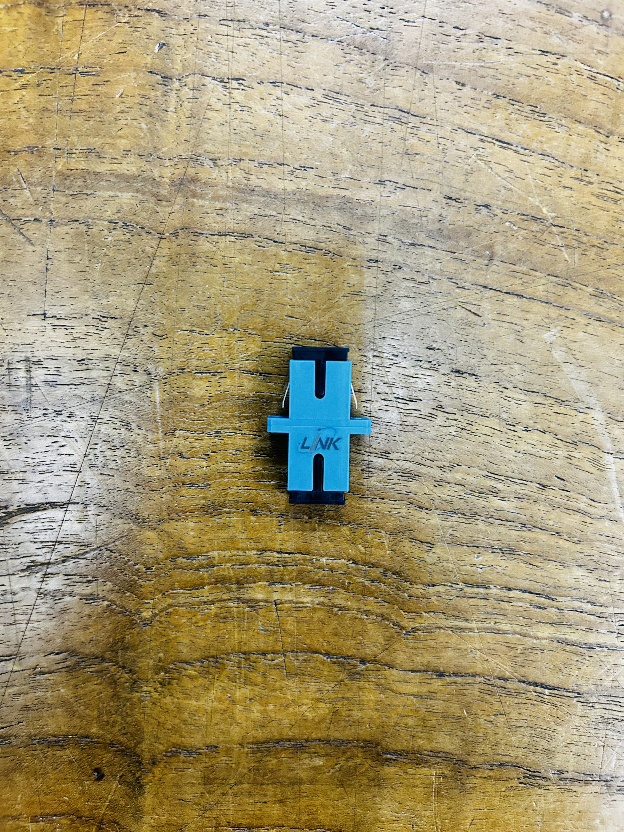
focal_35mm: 26
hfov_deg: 53.1
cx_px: 312
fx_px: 625
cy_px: 416
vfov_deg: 67.3
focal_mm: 5.7
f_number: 1.5
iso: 500
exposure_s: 1/50
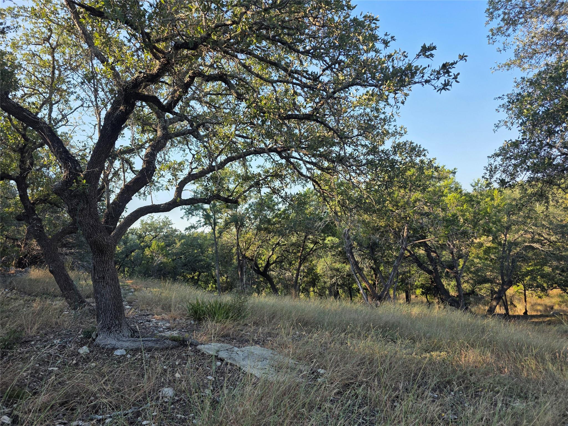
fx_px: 377
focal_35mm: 23
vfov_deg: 58.9
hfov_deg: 73.9
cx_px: 284
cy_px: 213
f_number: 1.7
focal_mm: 6.3
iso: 80
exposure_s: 1/1709
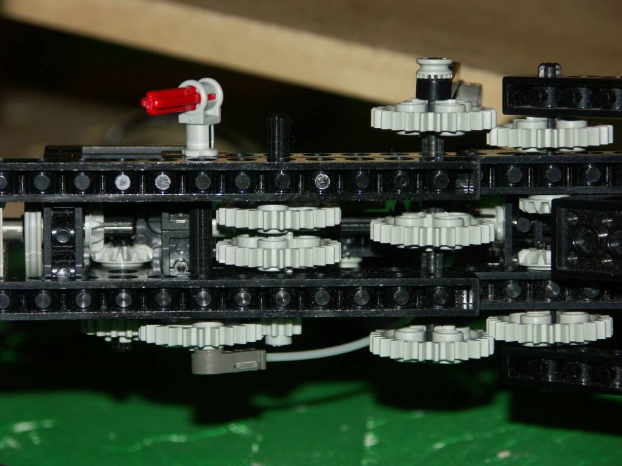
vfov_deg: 8.2
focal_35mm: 180
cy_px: 233
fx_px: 3234
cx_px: 311
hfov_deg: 11.0
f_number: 3.5
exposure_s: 1/160
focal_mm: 45.95
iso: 200
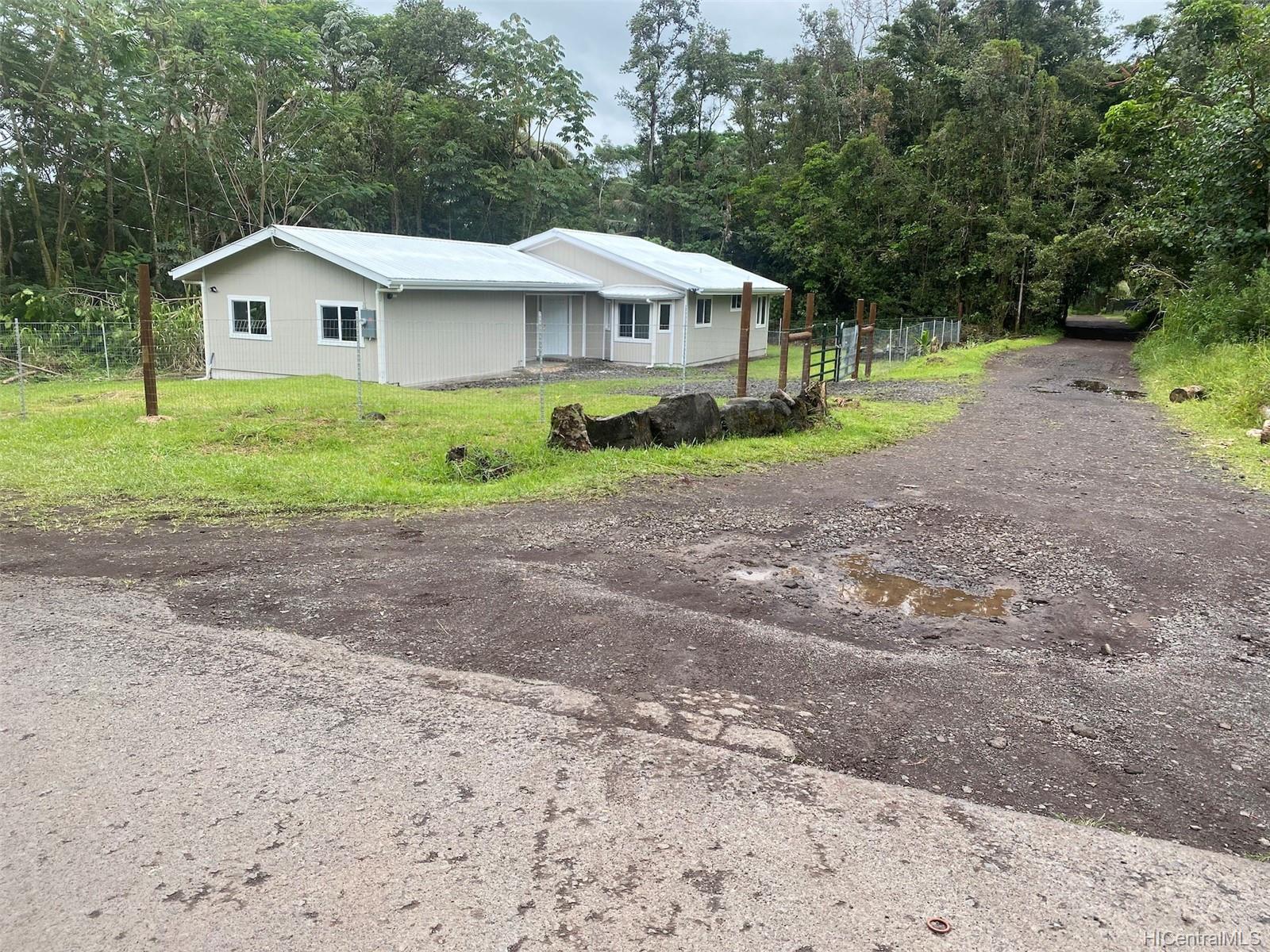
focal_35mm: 26
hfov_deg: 67.3
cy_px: 476
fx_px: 954
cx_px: 635
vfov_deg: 53.1
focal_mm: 4.25
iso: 32
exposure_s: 1/905
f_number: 1.8
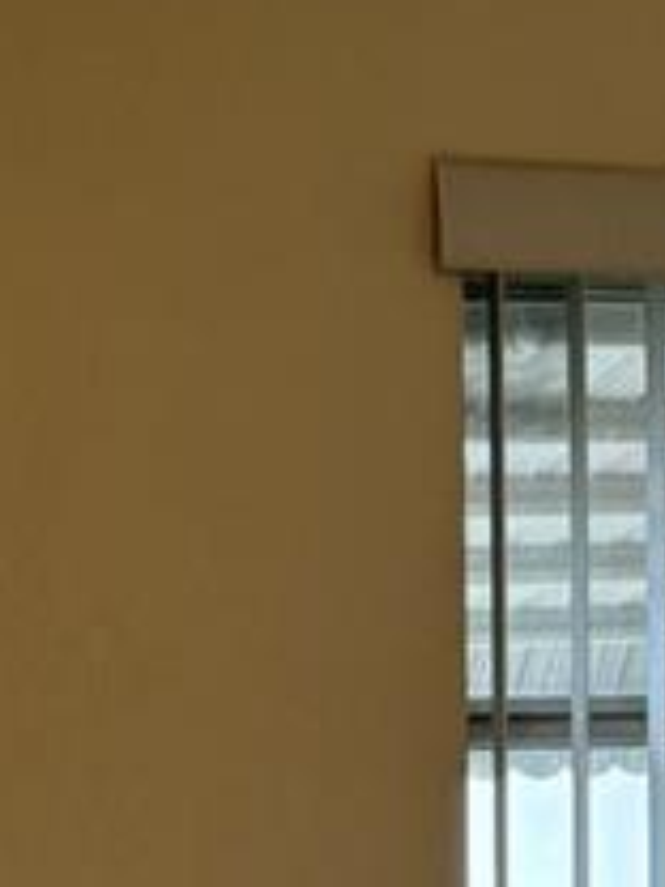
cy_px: 1753
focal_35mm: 150
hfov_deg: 9.8
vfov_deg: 11.8
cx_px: 55
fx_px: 3842
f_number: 1.6
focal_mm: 5.96
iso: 100
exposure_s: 1/60
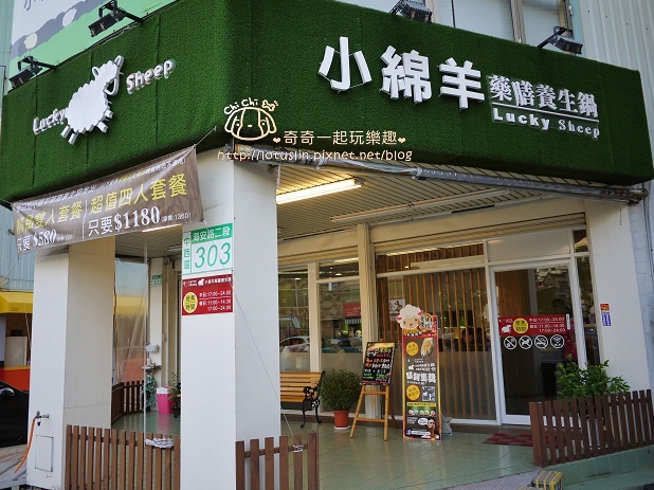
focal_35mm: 29
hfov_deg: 61.7
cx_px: 329
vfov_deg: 48.2
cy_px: 240
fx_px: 548
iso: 100
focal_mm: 14
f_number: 2.5
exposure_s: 1/160
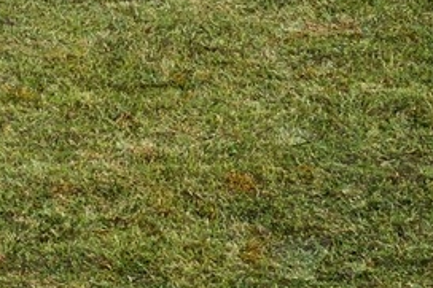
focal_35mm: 187
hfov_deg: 10.4
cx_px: -318
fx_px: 2248
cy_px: -527
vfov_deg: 6.7
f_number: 8
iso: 200
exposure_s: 1/320
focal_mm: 30
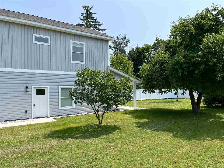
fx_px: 168
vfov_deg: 53.1
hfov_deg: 67.3
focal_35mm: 26
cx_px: 112
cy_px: 84
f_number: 1.6
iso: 50
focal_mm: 5.1
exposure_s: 1/4854
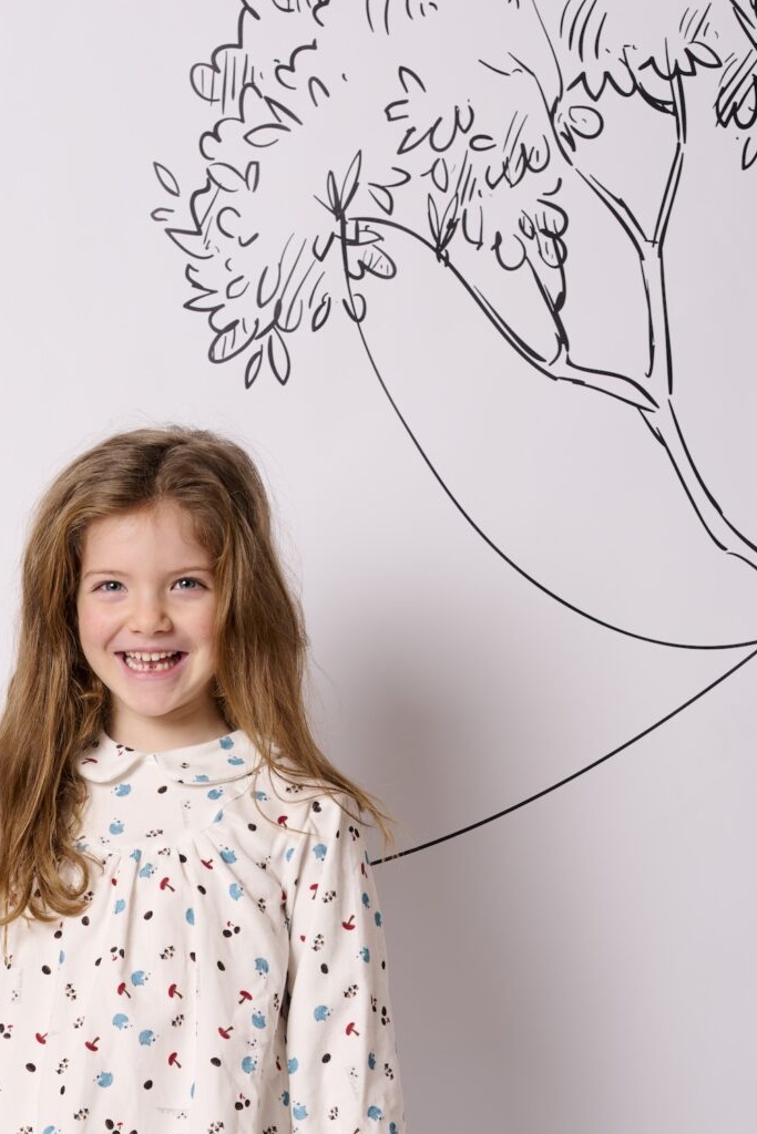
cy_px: 988
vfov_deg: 12.0
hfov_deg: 8.1
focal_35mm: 170
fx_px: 5360
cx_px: 87
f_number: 9
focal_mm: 85
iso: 64
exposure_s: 1/160
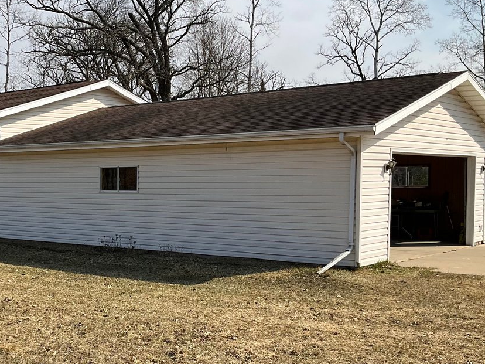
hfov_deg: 35.5
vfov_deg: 27.5
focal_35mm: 53
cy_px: 221
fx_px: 743
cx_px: 132
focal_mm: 3
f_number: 1.8
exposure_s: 1/2427
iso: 25
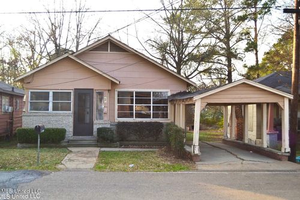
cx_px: 150
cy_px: 100
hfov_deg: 53.1
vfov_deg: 36.8
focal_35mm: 36
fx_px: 300
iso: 100
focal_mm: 24
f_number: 4
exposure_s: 1/125
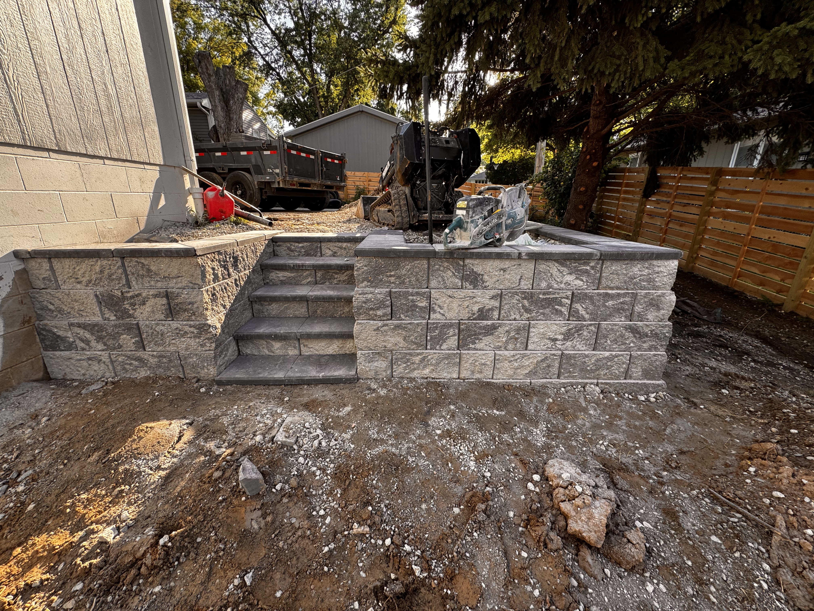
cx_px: 407
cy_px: 306
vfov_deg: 85.7
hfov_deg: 102.1
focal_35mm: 14
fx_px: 329
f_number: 2.2
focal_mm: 2.22
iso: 40
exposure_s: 1/219
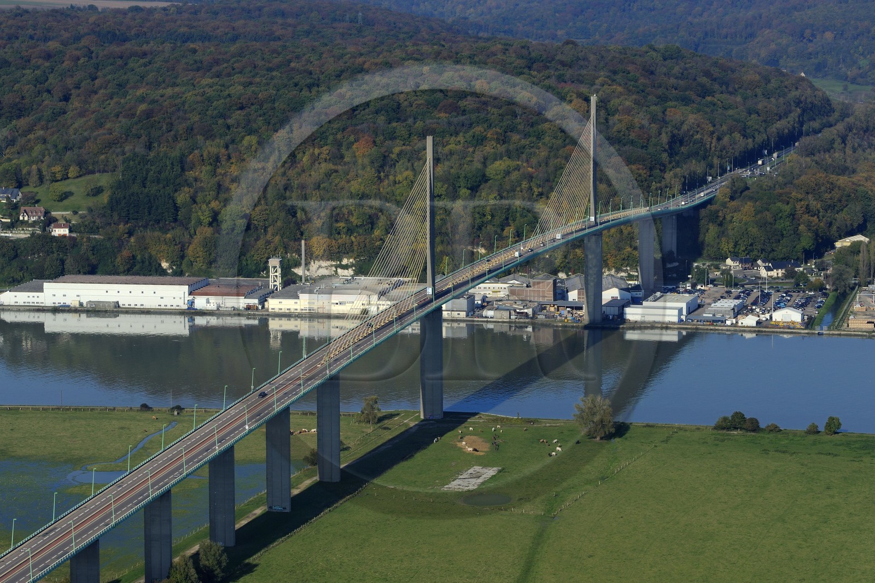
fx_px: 2673
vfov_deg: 12.4
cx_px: 438
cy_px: 292
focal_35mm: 110
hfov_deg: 18.6
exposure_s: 1/800
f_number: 11
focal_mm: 110
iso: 400
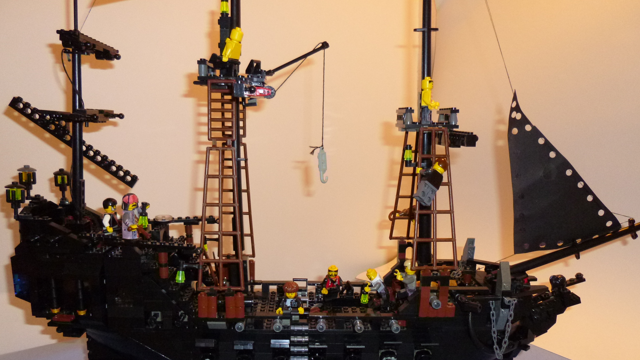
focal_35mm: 28
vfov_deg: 41.2
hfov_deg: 67.9
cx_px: 322
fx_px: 475
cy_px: 222
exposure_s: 1/60
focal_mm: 4.5
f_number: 3.1
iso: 400
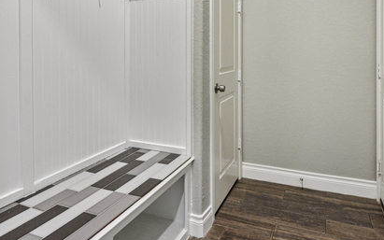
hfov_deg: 68.3
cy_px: 54
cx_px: 202
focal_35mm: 27
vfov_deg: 44.2
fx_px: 283
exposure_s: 1/15
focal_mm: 17
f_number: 8
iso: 2800
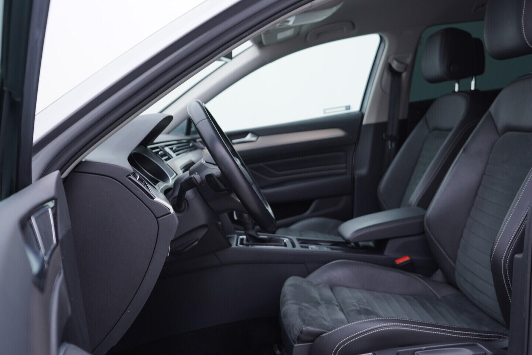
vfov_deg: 36.9
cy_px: 178
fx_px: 532
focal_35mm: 36
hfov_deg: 53.1
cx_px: 266
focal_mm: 24
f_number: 3.2
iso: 125
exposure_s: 1/50
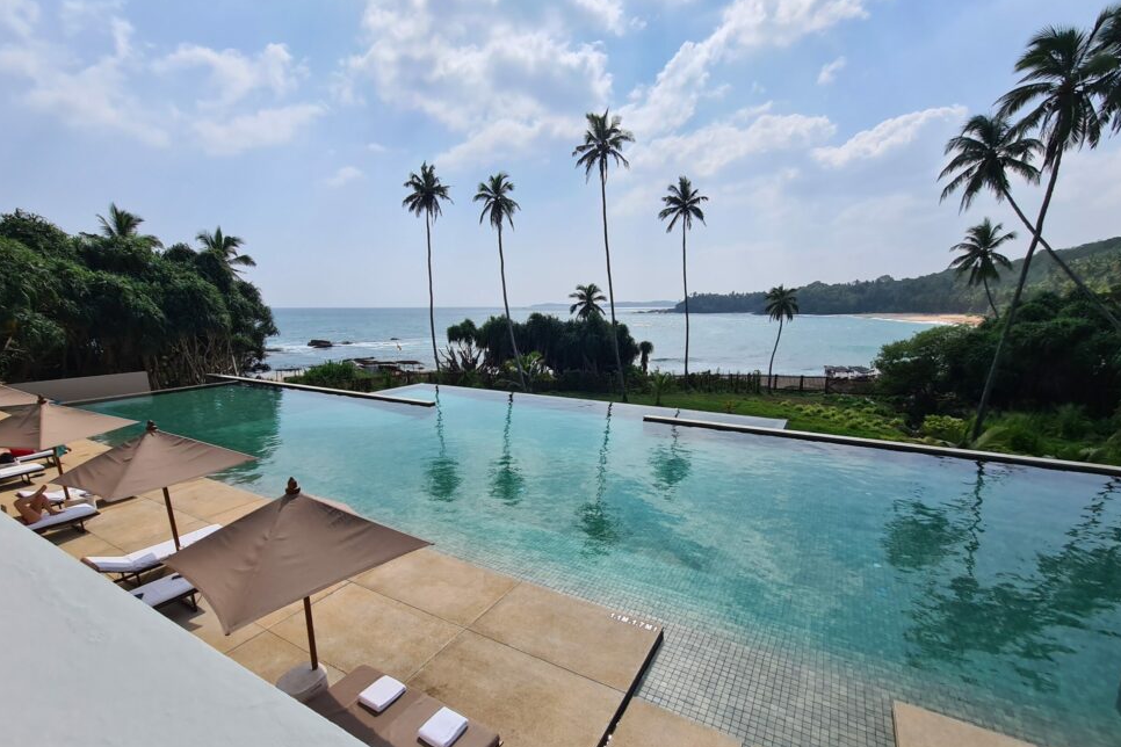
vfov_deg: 81.0
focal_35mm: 14
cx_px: 573
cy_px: 409
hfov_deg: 104.2
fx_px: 436
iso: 50
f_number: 2.2
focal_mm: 2.2
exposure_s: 1/3536
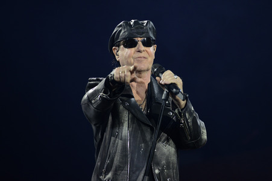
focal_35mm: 200
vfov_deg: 6.9
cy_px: 90
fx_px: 1510
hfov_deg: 10.3
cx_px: 136
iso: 1250
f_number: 4
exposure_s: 1/640
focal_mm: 200
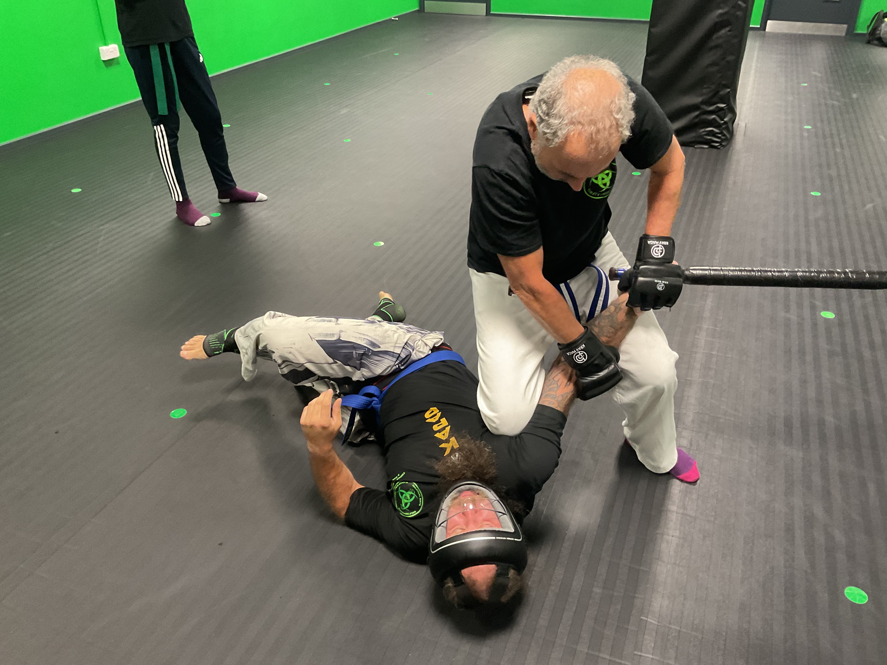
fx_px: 743
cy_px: 332
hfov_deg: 61.7
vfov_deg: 48.2
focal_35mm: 29
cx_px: 444
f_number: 1.8
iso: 200
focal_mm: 3
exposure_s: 1/40
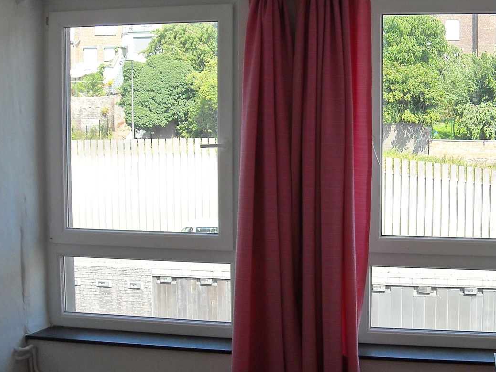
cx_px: 332
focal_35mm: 54
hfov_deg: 35.2
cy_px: 208
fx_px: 774
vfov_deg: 27.0
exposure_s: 1/250
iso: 67
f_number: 2.8
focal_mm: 5.7
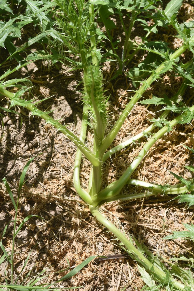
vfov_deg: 35.6
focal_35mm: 56
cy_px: 146
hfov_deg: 24.2
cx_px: 97
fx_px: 453
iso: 125
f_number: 11
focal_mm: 56
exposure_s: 1/125
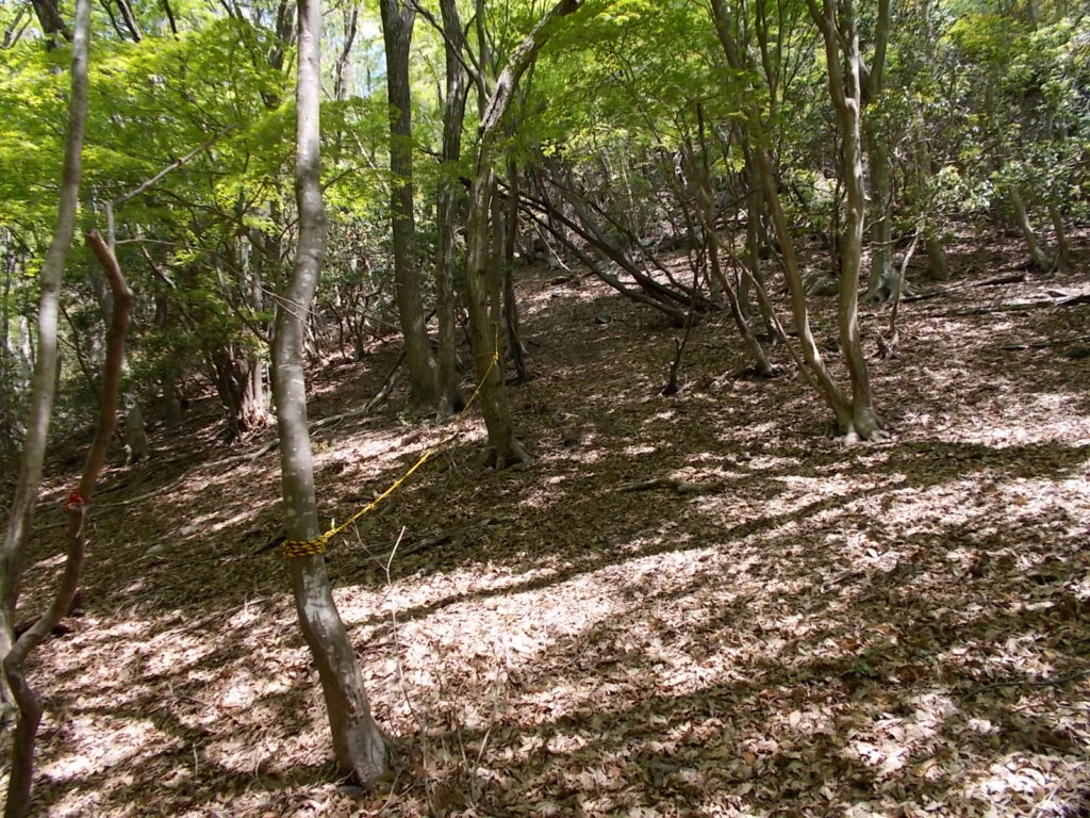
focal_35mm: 26
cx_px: 545
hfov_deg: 67.3
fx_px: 819
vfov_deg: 53.1
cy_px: 409
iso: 80
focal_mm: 4.6
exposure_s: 1/125
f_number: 3.2
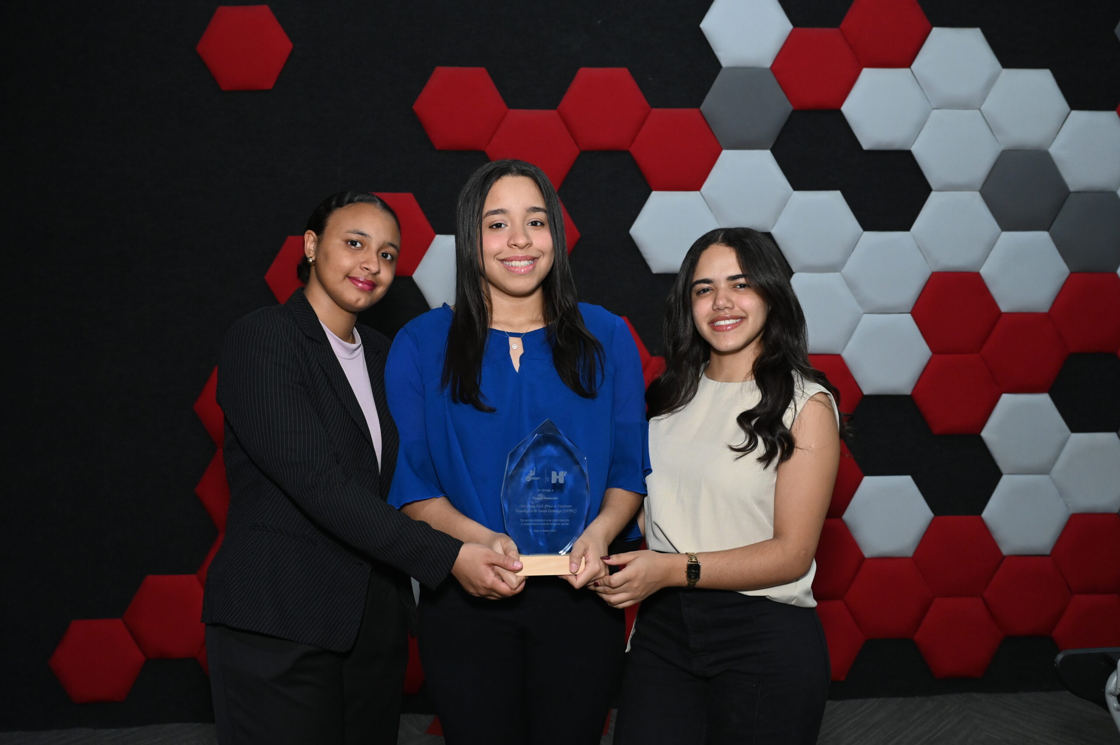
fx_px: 1181
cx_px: 560
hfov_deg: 50.7
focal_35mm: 38
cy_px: 372
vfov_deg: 35.0
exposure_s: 1/200
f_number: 6.3
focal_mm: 38
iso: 3200
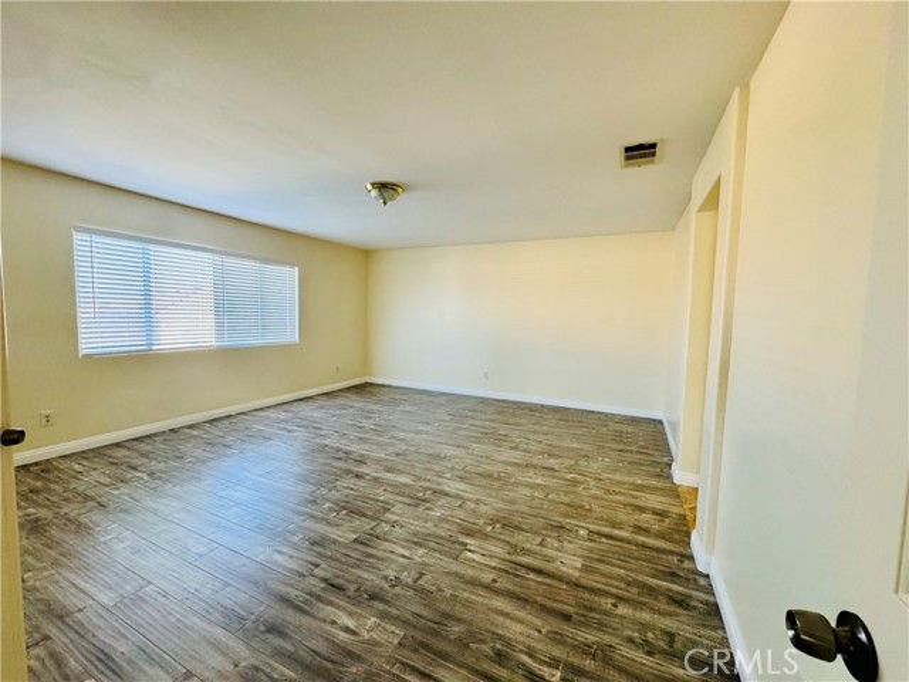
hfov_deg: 102.1
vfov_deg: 85.7
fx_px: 368
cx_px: 454
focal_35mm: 14
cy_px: 341
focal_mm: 2.22
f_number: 2.2
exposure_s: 1/99
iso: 320
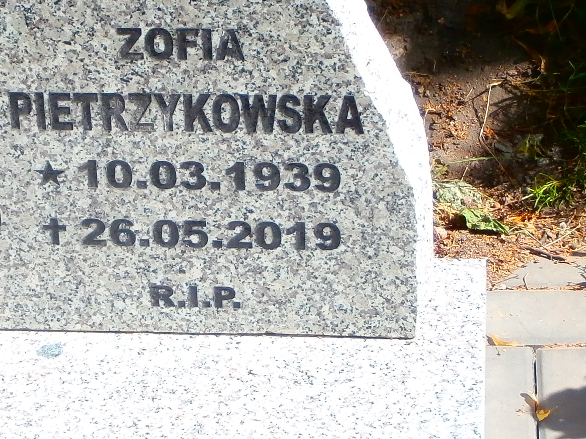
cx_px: 175
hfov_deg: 14.6
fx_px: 2285
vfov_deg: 10.9
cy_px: 80
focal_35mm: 135
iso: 100
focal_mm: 8.29
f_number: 4.2
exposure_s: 1/320
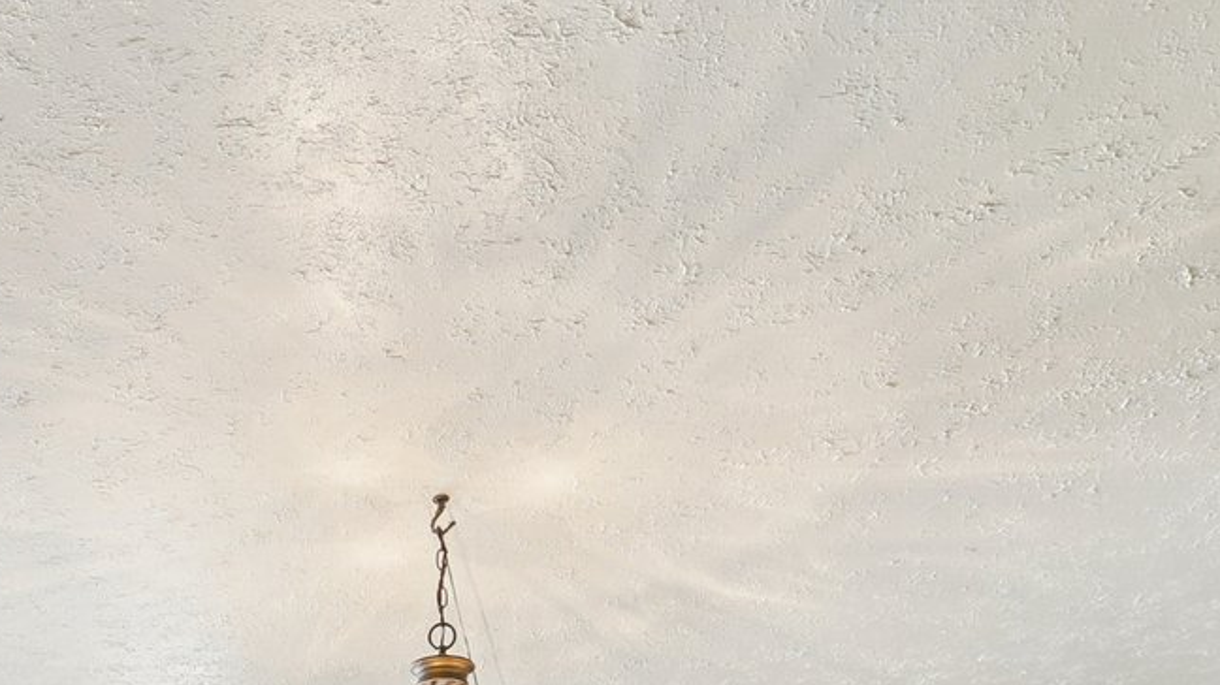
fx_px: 1714
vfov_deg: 17.9
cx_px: 333
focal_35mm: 53
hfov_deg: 38.4
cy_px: 1251
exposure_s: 1/4
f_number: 8
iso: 100
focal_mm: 16
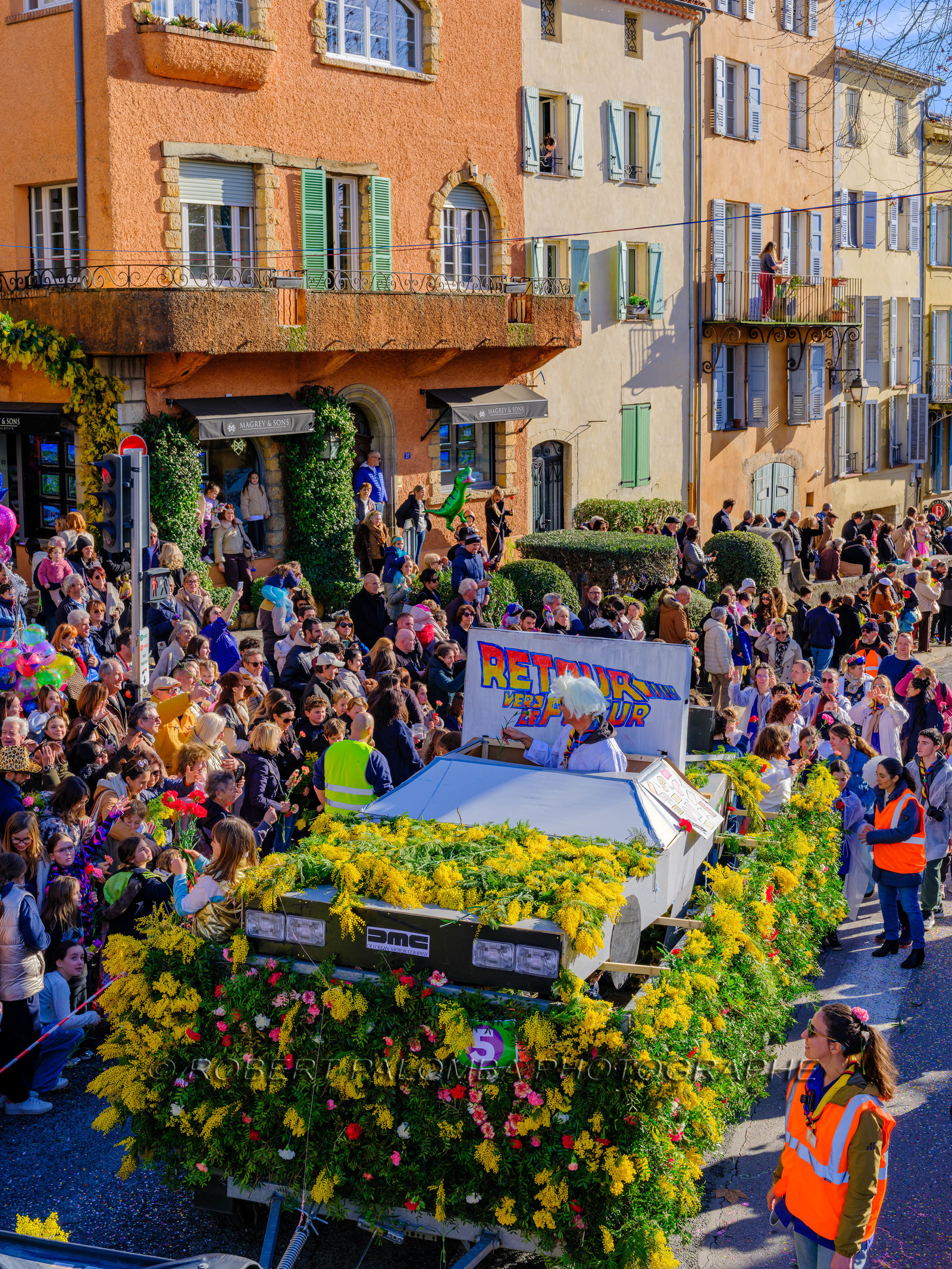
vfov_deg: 42.9
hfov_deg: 32.9
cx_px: 476
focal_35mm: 44
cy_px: 634
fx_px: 1613
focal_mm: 55
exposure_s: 1/125
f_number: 11
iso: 320
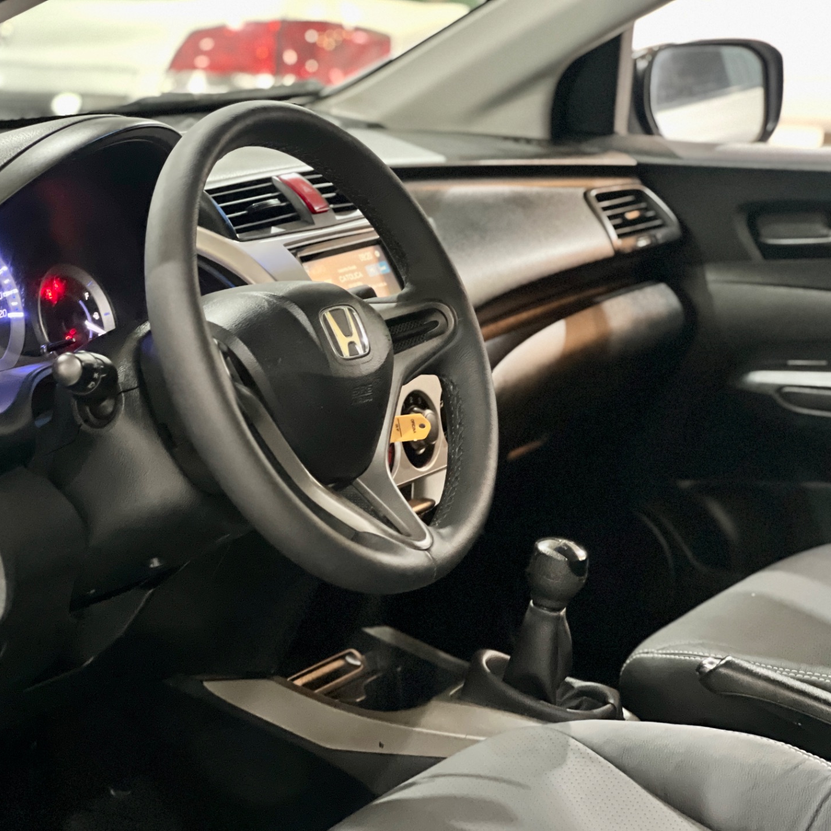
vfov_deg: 19.1
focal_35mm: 91
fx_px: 2472
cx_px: 321
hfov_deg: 19.1
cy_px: 416
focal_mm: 9
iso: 1000
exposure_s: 1/15
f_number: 2.8
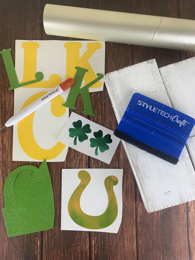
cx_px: 98
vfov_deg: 67.3
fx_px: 195
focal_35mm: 26
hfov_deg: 53.1
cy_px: 130
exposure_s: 1/120
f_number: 1.8
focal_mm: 4.25
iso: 50
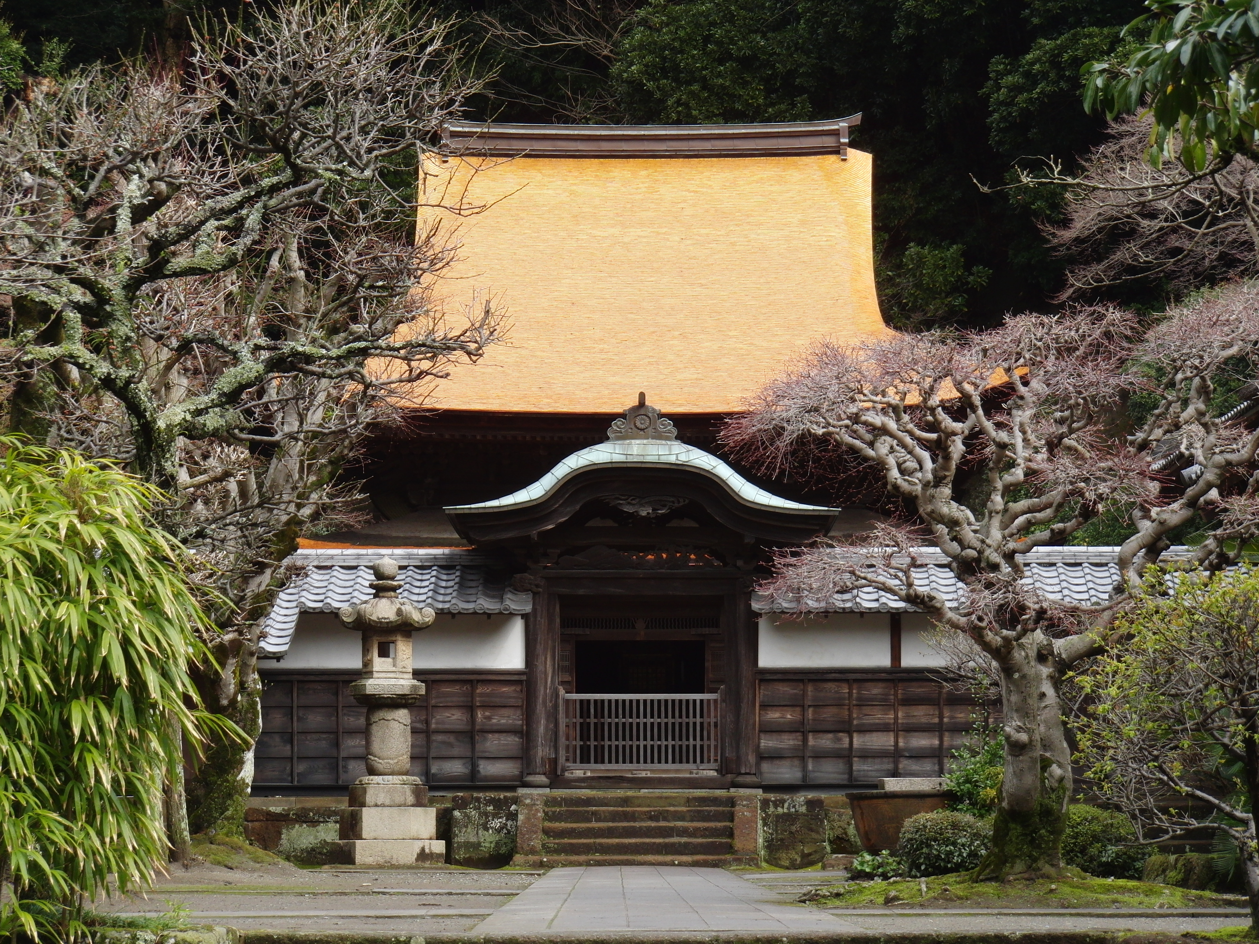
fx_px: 3928
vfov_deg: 13.7
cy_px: 472
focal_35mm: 108
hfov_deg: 18.2
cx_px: 630
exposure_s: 1/125
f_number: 5
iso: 100
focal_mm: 18.8
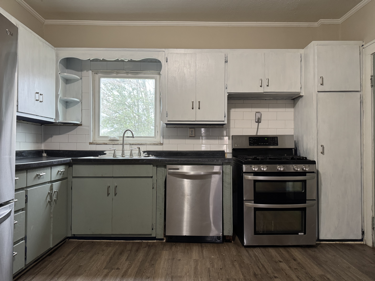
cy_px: 140
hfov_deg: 71.6
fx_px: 260
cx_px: 188
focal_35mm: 24
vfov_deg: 56.8
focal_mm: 6.76
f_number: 1.78
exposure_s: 1/60
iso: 400
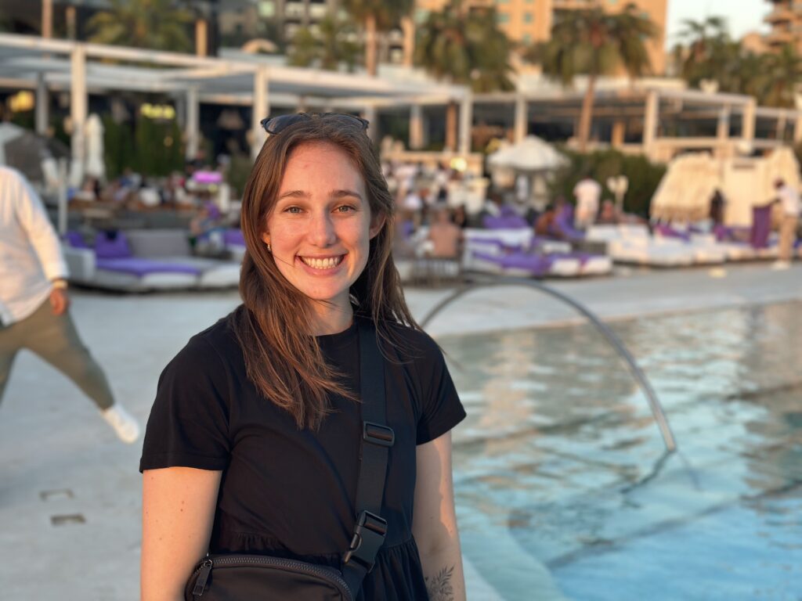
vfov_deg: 30.3
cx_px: 401
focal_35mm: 48
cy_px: 300
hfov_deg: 39.7
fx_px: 1112
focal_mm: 6.86
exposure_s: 1/439
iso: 80
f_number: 1.78
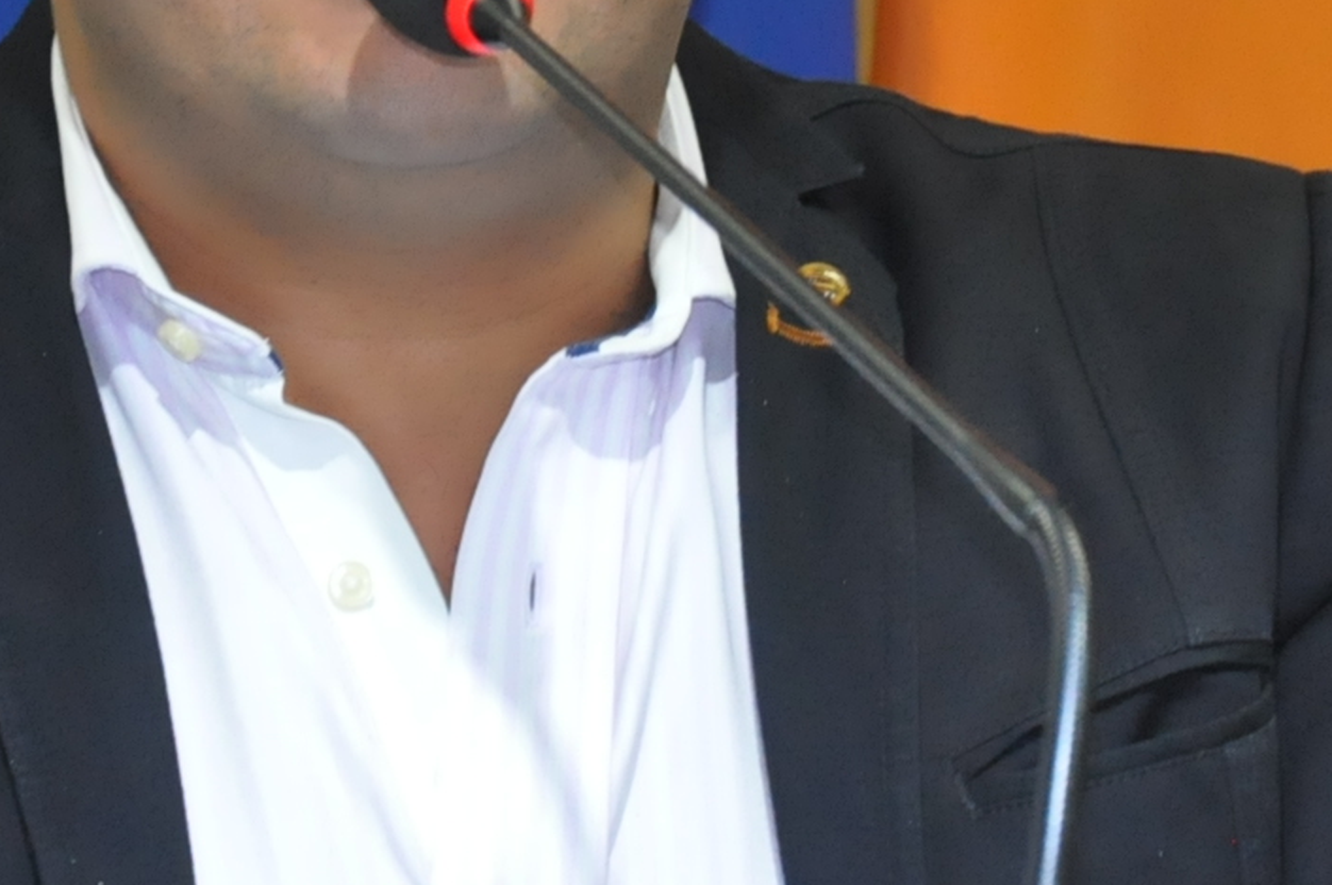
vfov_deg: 3.3
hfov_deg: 5.0
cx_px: 417
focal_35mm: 410
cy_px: 234
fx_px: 15152
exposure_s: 1/80
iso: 2000
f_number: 5.6
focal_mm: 90
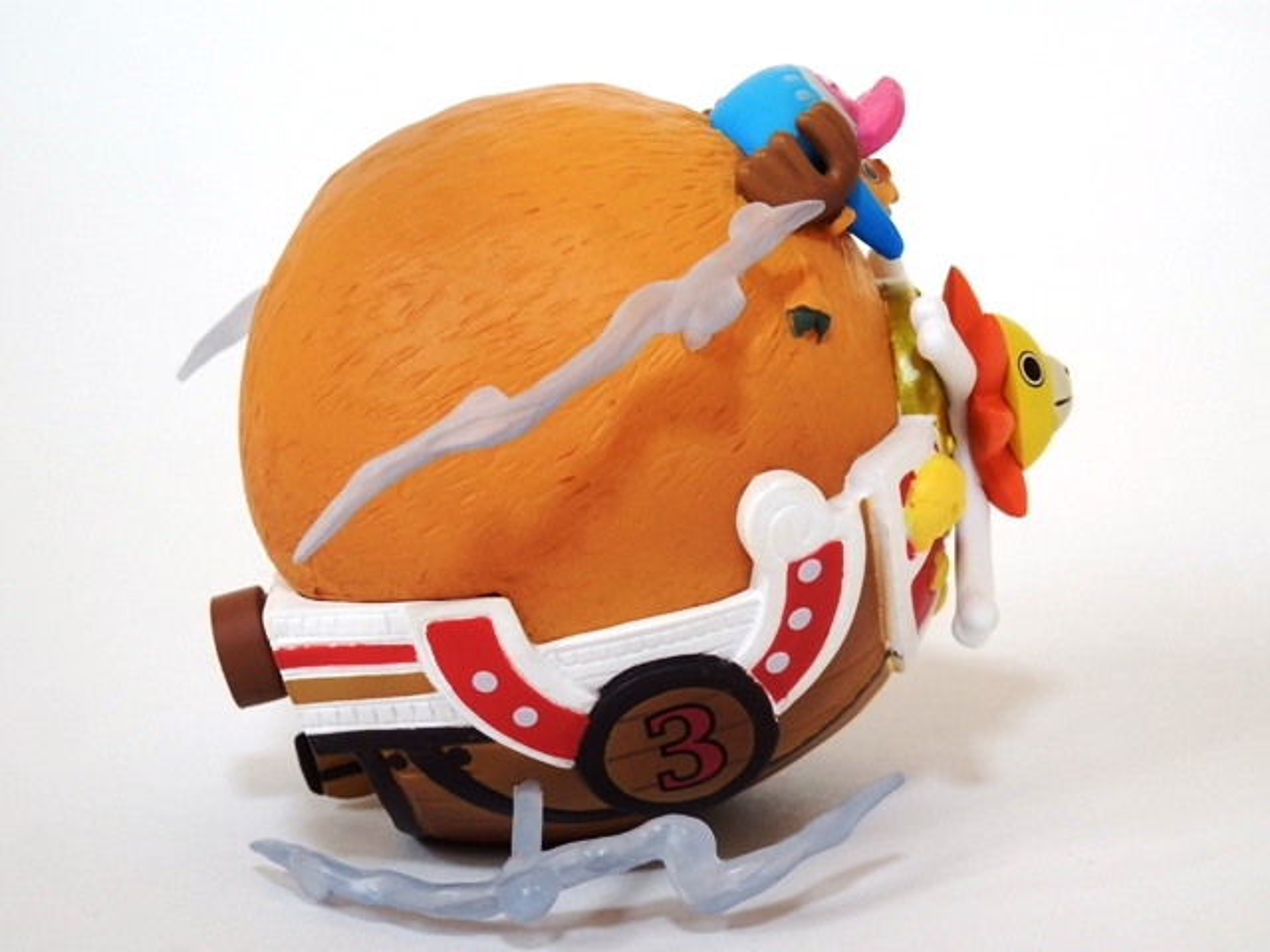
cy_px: 476
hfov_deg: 20.2
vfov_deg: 15.2
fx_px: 3559
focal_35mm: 97
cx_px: 635
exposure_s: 1/40
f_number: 4.9
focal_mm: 17.3
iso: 400
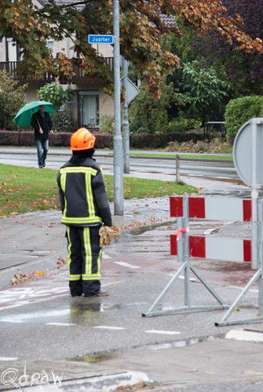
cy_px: 196
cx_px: 132
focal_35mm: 150
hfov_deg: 9.2
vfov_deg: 13.7
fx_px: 1638
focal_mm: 100
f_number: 5.6
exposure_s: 1/100
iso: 400
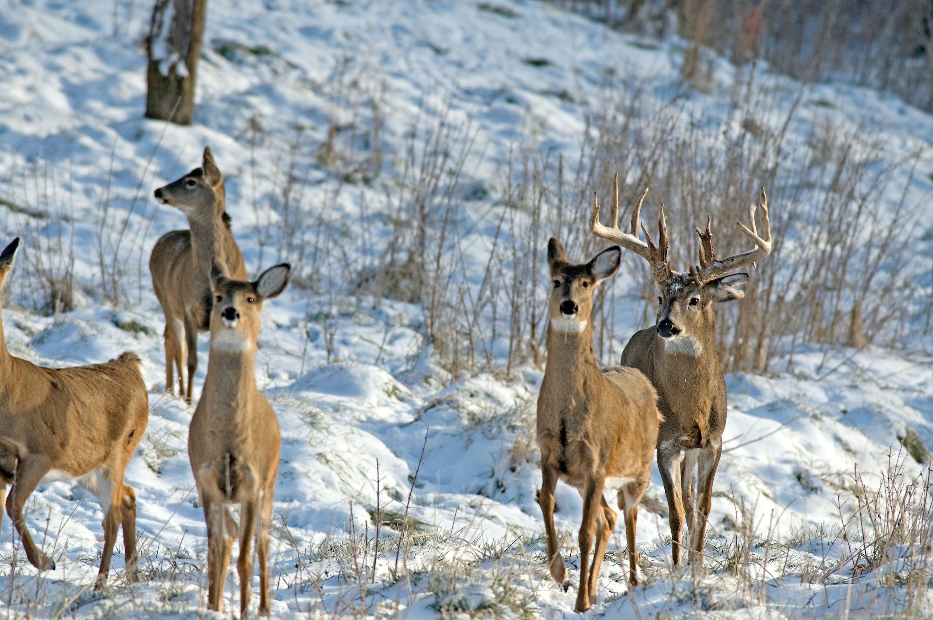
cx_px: 466
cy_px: 310
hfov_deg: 4.6
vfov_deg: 3.0
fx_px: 11648
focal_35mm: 450
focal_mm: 300
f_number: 4.5
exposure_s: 1/2000
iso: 200
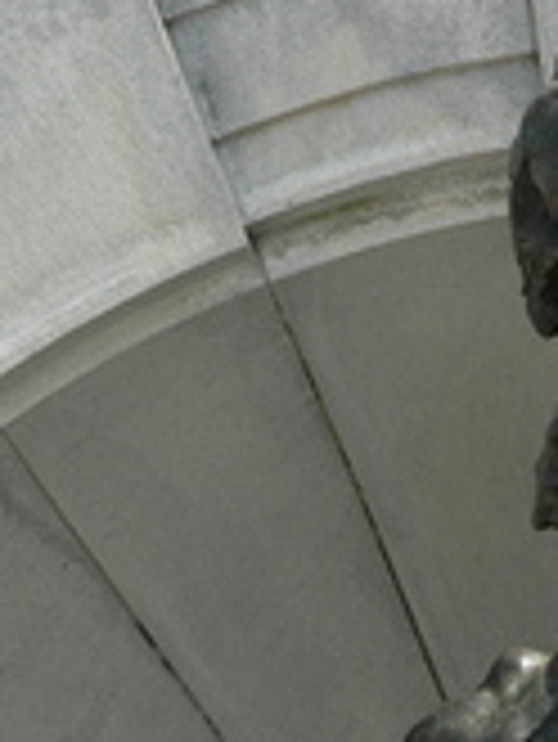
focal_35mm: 352
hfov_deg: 4.2
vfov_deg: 5.6
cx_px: 324
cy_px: 585
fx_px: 7556
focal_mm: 62
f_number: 7.1
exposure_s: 1/800
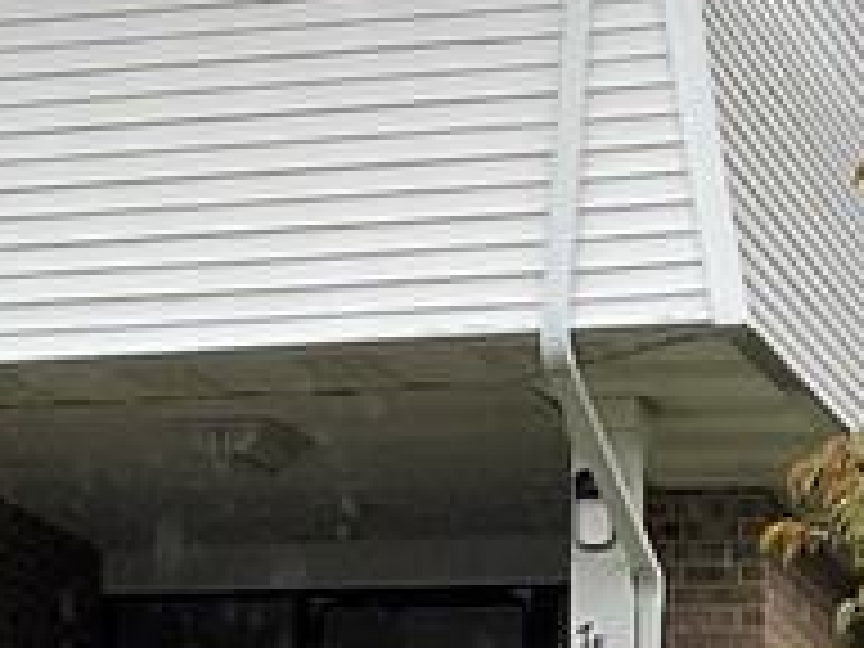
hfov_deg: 12.7
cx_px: 162
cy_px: 432
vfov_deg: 9.6
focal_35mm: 155
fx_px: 3869
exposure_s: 1/792
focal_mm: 3
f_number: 1.8
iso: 16
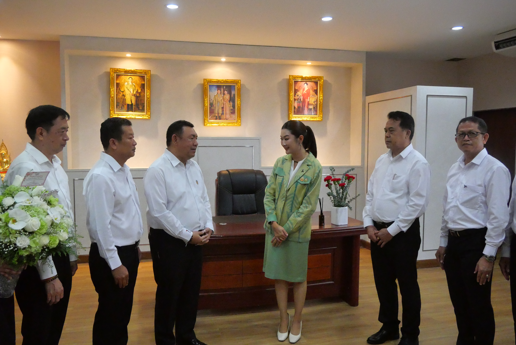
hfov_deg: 60.3
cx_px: 258
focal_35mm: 31
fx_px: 445
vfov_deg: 42.4
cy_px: 172
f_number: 5
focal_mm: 15
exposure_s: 1/200
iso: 6400
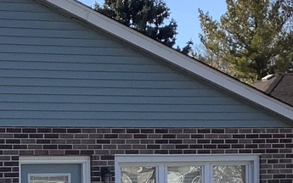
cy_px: 257
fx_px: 1095
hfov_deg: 15.0
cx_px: -4
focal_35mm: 137
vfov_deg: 9.4
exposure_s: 1/1087
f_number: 2.4
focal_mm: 3.3
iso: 25
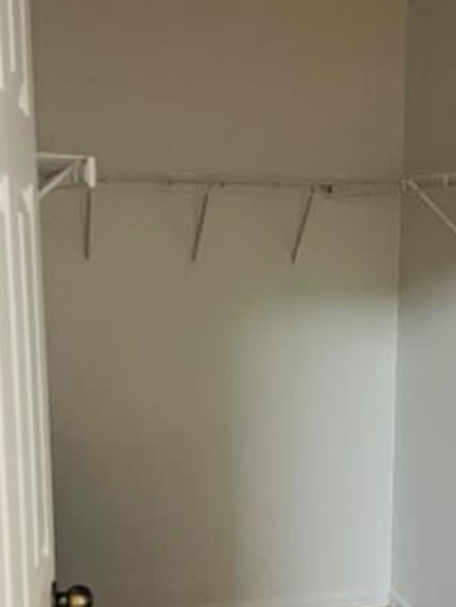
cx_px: 321
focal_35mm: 57
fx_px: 1000
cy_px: 418
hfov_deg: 25.5
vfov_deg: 33.4
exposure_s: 1/59
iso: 500
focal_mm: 5.7
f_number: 1.5
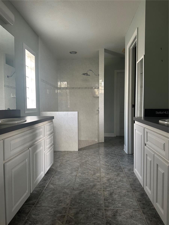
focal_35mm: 24
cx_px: 84
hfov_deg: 56.8
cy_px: 112
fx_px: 156
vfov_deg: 71.6
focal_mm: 6.86
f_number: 1.78
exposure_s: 1/60
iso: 400
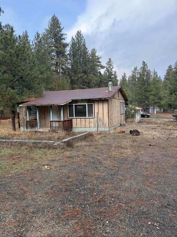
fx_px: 164
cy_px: 118
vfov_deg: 71.6
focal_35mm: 24
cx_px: 88
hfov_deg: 56.8
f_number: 1.78
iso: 100
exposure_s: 1/335
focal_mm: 6.76
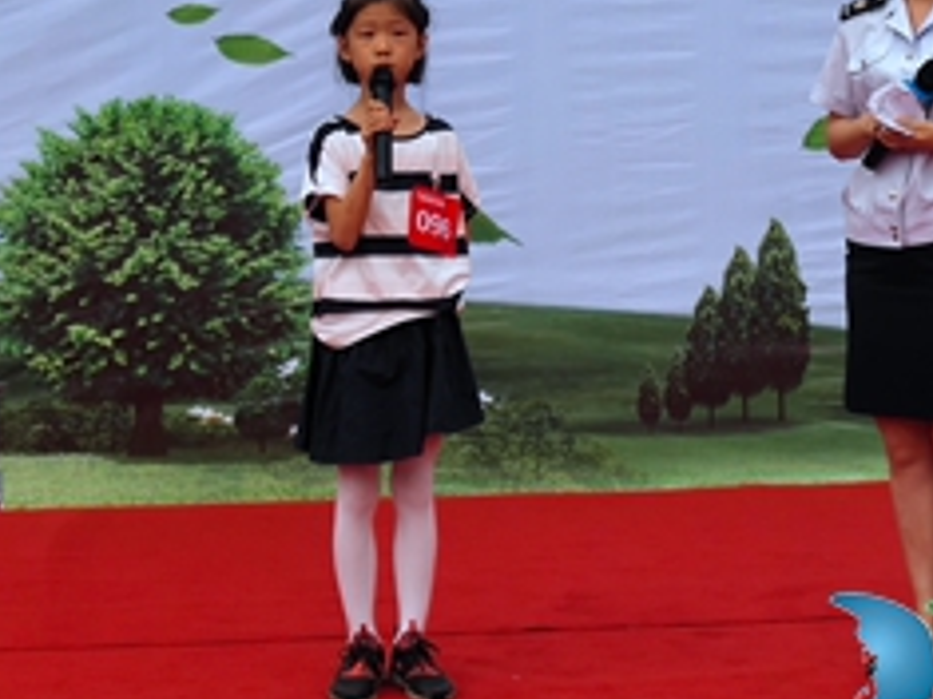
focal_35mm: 100
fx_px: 2694
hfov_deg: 19.6
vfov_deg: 14.7
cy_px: 121
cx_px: 504
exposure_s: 1/290
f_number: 1.8
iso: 50
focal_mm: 3.95
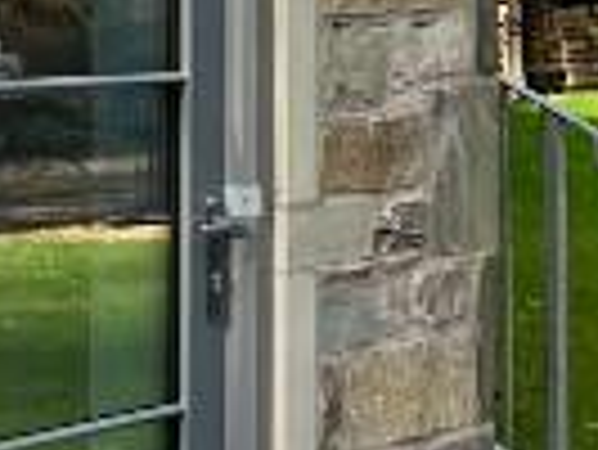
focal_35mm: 200
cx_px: 890
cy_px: 27
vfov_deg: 7.4
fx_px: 3458
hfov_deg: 9.6
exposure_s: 1/1266
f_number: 1.5
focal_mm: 5.7
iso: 50
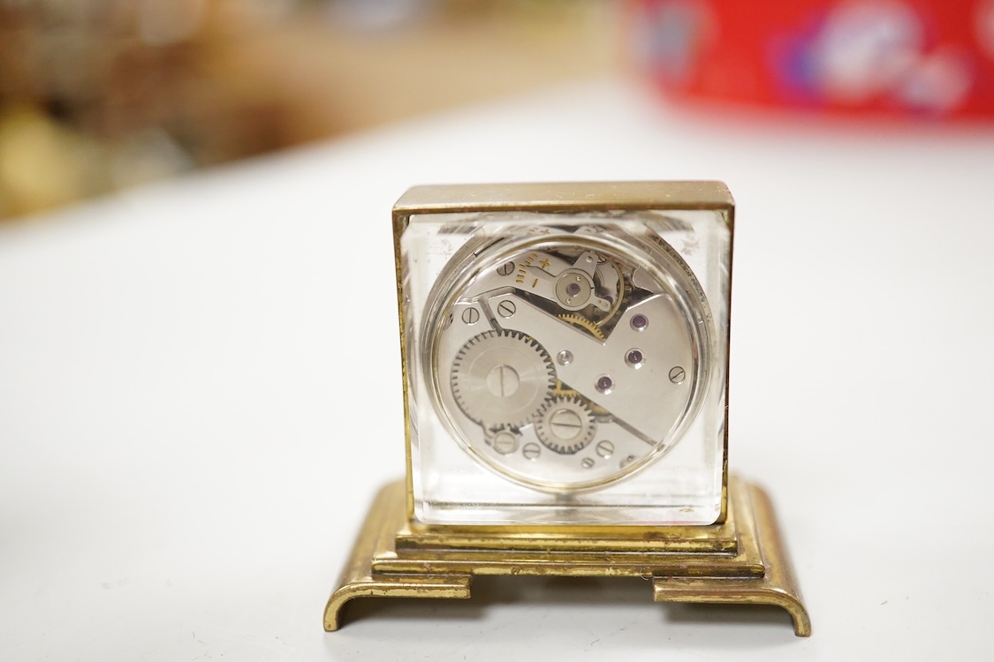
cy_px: 331
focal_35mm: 45
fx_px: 1242
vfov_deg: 29.9
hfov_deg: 43.6
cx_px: 497
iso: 2500
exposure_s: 1/320
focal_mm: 30
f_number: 3.5
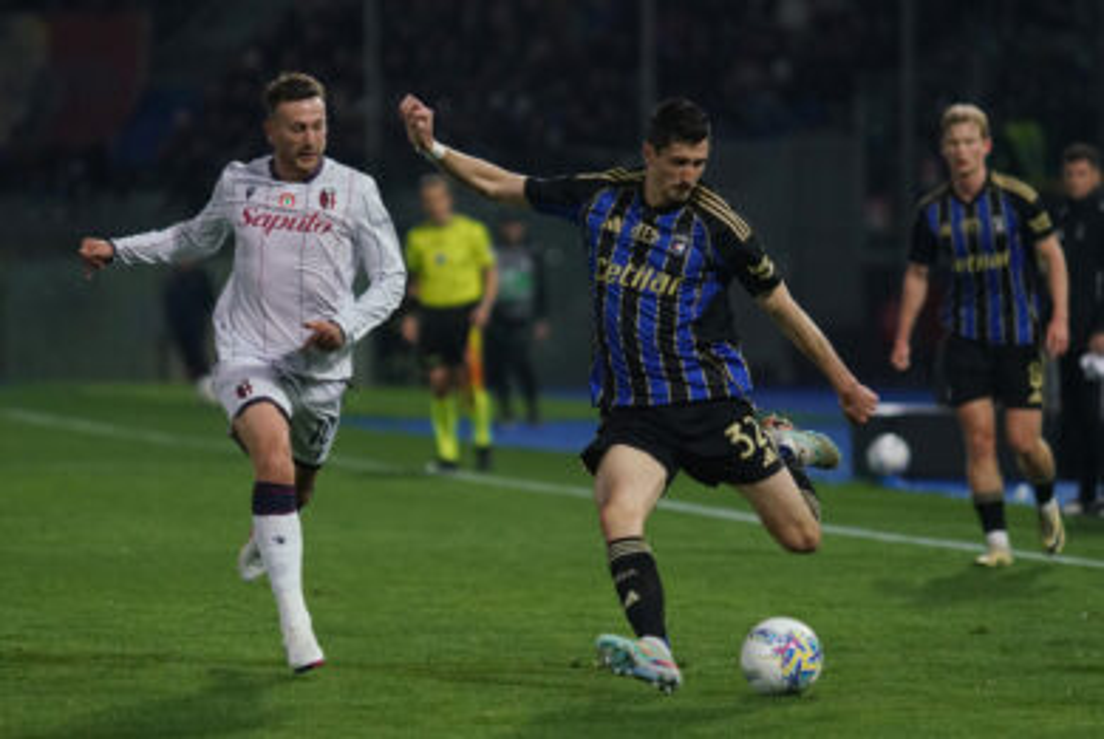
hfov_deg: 10.3
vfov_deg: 6.9
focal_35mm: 200
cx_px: 552
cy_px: 370
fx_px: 6140
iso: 2000
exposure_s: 1/1600
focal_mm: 200
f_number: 2.8
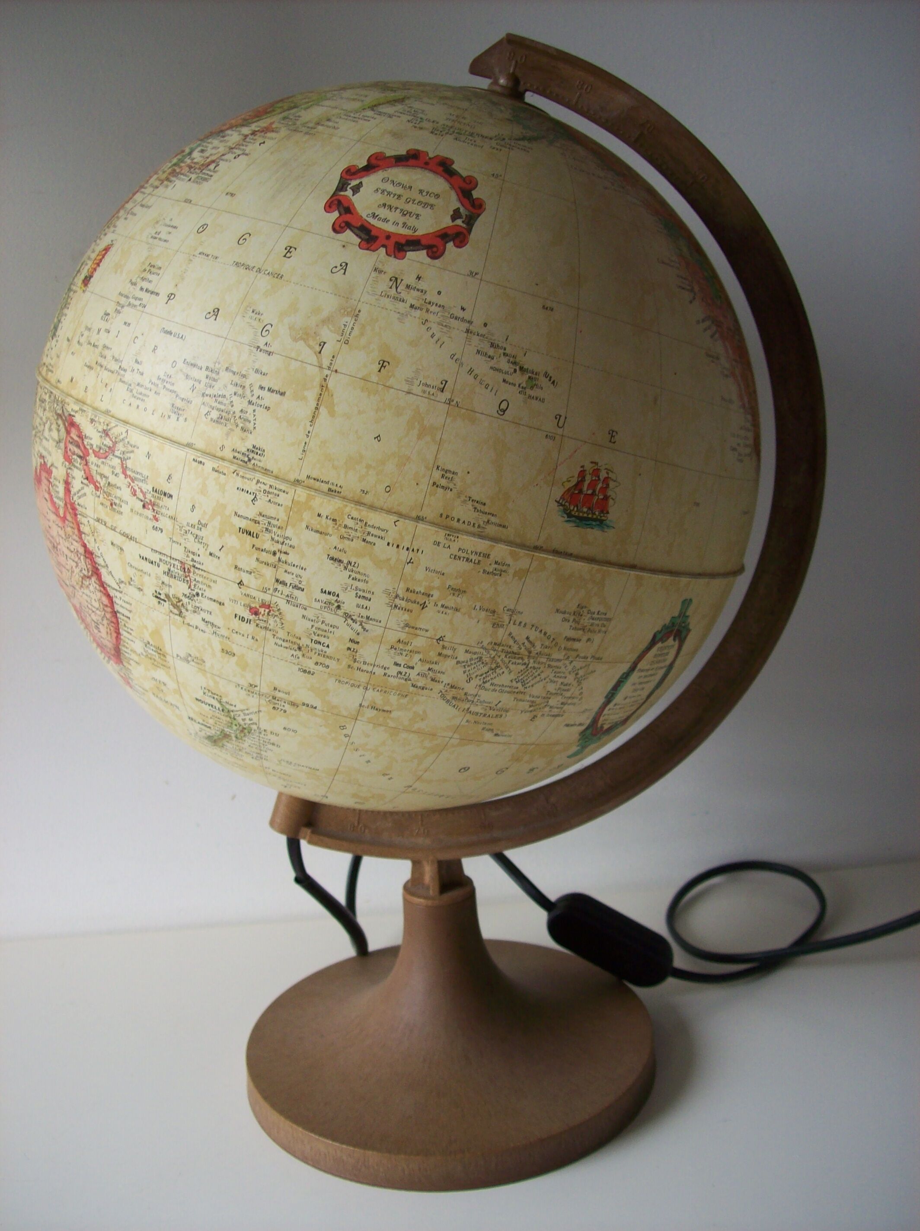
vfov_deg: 51.4
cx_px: 460
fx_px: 1279
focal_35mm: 36
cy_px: 616
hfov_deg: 39.6
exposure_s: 1/123
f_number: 2.7
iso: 80
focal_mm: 6
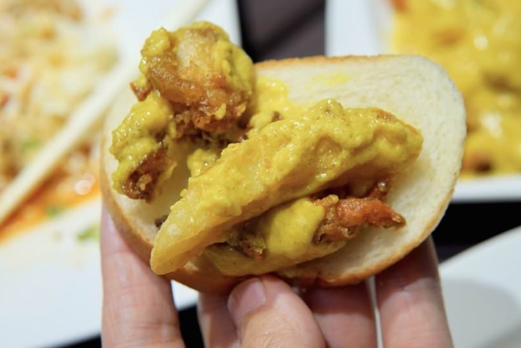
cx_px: 307
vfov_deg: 24.2
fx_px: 811
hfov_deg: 35.5
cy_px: 176
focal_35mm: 56
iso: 100
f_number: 4
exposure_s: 1/60
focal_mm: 30
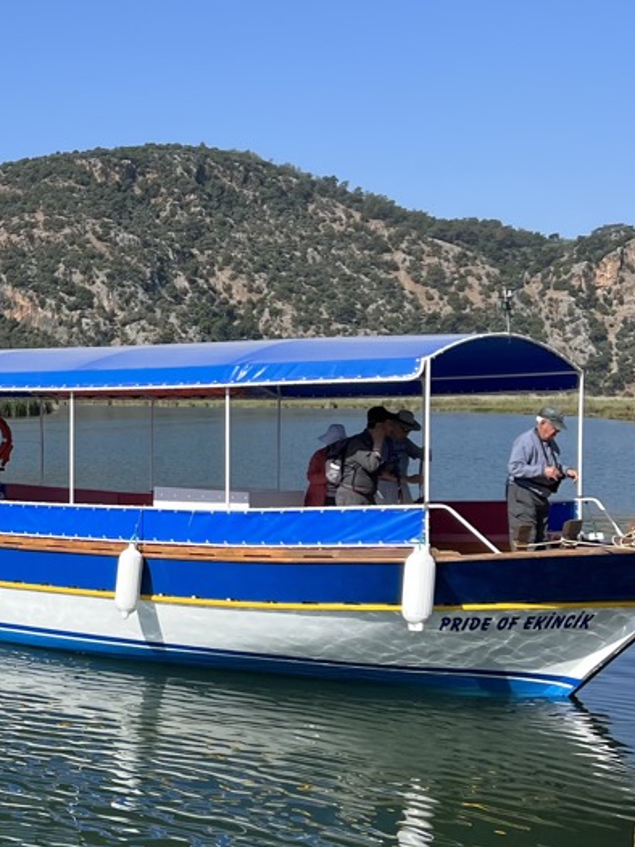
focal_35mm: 38
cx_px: 208
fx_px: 929
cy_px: 449
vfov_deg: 48.9
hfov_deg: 37.3
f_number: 1.5
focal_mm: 5.7
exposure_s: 1/4831
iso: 50
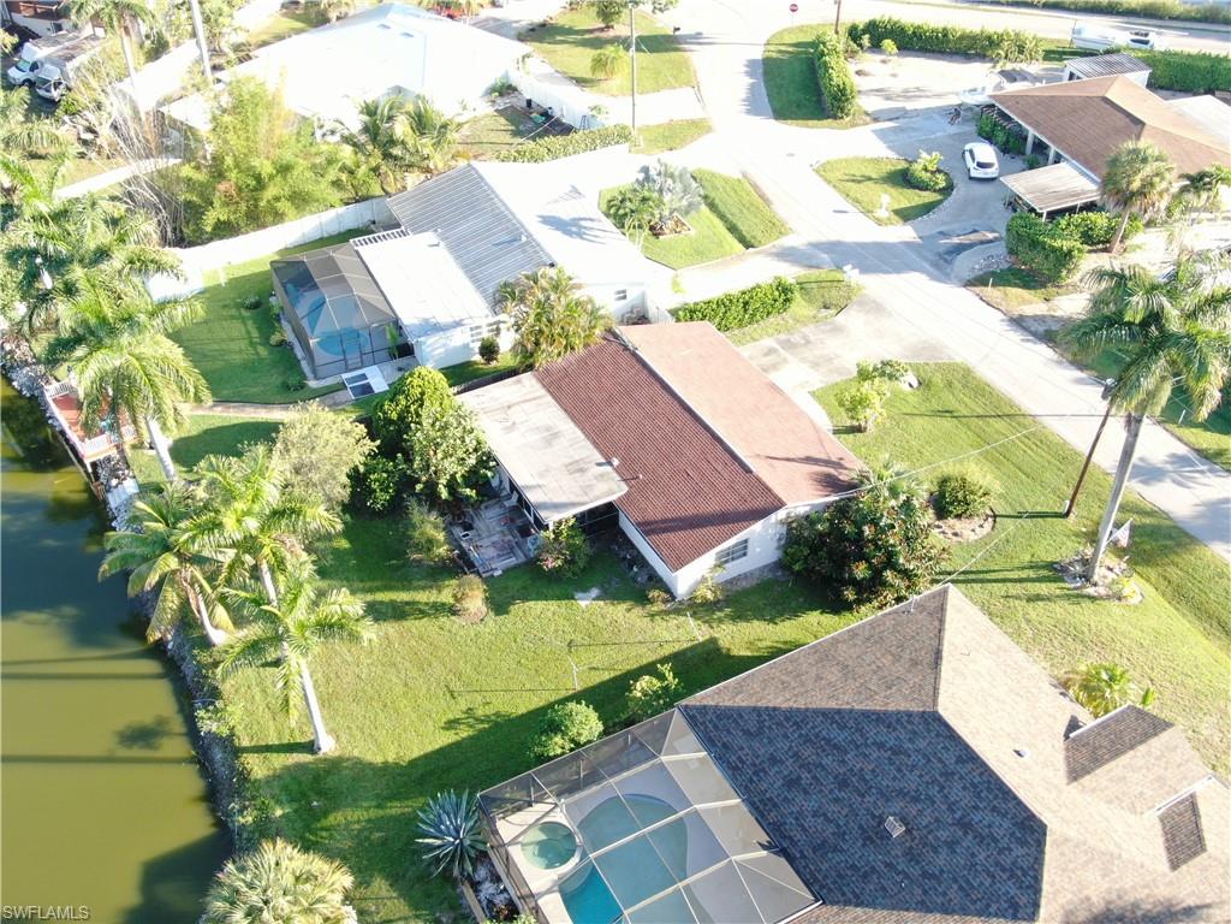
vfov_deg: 38.7
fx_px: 1316
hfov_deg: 50.1
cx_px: 616
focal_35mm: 37
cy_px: 462
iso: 100
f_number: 3.4
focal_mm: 6.35
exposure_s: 1/100
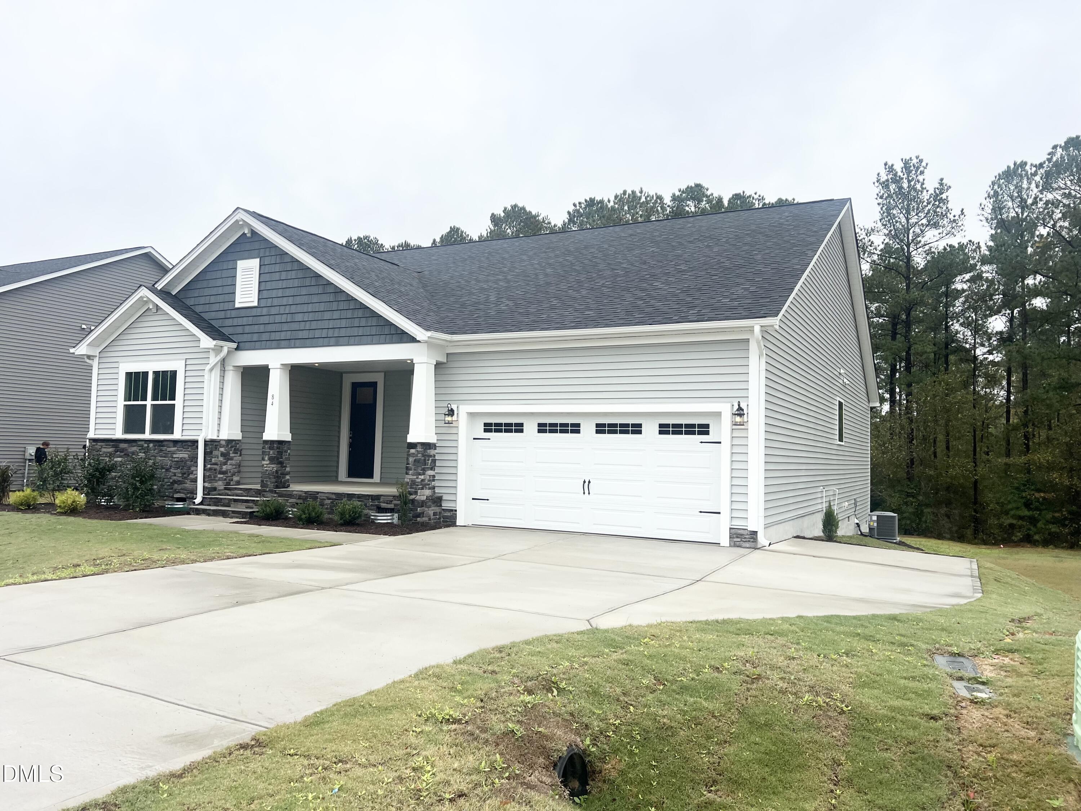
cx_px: 540
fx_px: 812
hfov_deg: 67.3
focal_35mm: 26
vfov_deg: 53.1
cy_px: 406
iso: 50
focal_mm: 5.7
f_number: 1.5
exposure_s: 1/2632
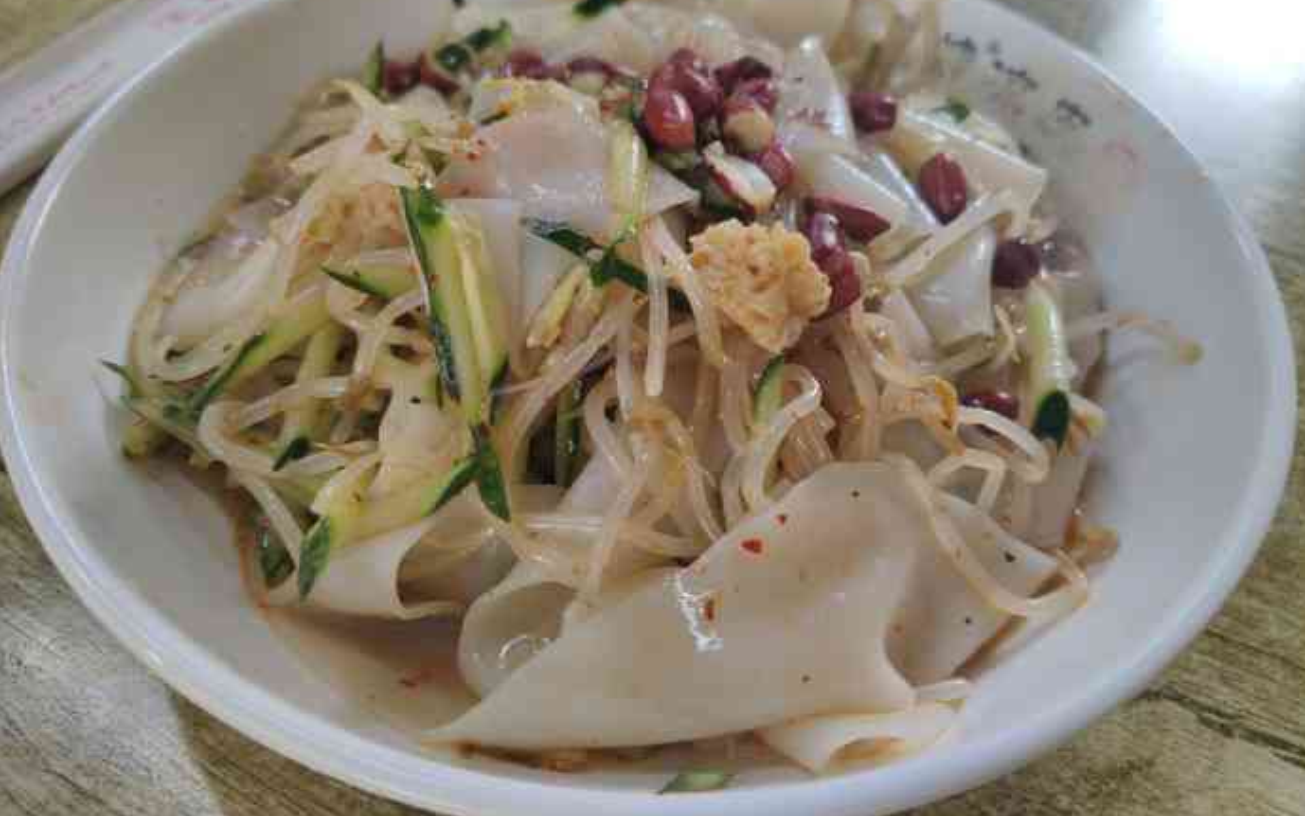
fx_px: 996
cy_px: 378
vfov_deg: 44.5
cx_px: 659
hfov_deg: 66.5
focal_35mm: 28
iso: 126
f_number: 1.75
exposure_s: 1/100
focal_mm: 4.75
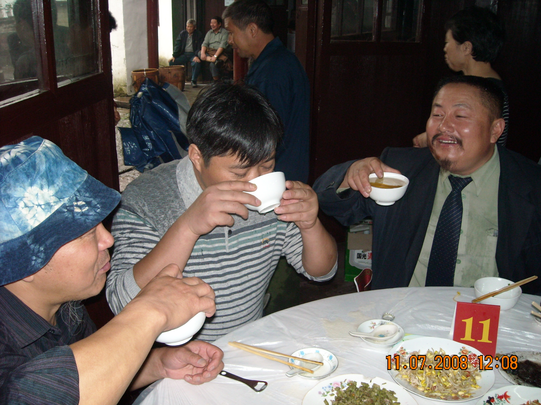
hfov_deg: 52.6
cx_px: 270
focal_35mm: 35
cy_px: 202
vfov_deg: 40.7
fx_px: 547
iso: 200
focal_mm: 5.7
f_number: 2.8
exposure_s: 1/60
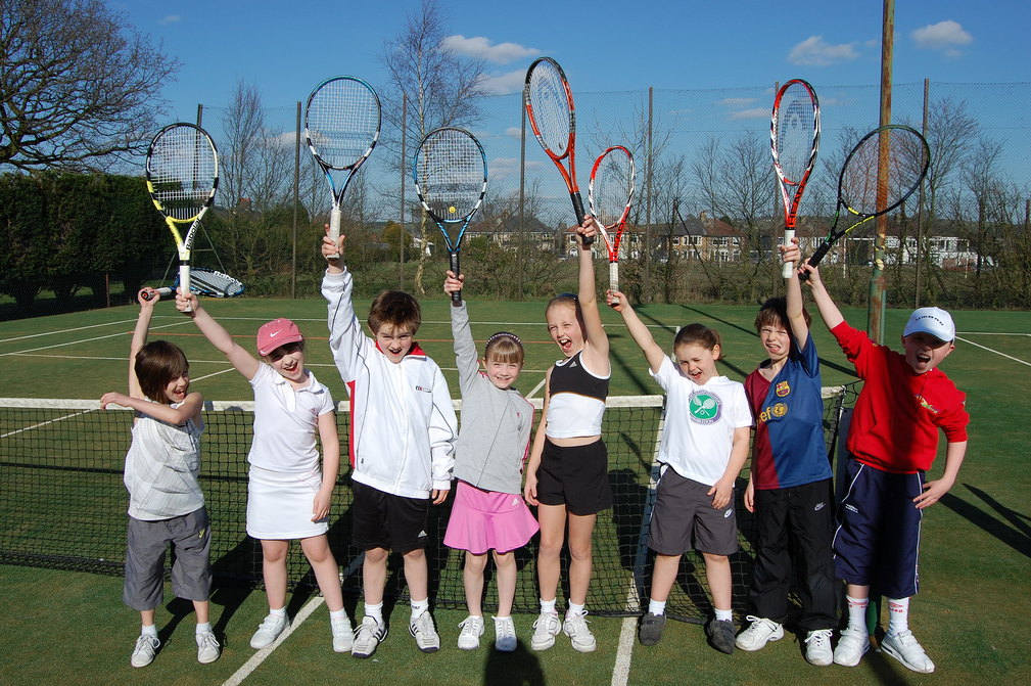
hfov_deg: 67.4
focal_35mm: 27
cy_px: 343
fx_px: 773
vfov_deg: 47.9
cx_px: 516
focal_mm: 18
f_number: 11
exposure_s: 1/500
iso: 200
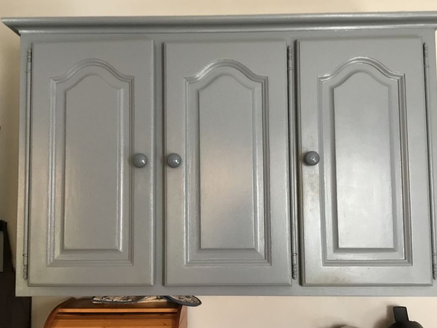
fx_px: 455
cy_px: 167
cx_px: 211
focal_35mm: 36
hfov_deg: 51.3
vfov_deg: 39.7
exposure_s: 1/33
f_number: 2.4
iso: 125
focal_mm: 3.3
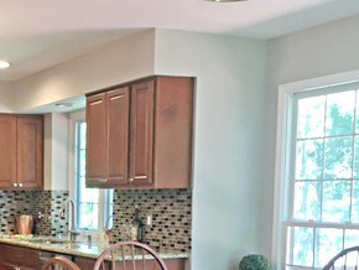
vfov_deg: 22.3
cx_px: 30
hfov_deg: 28.9
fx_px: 664
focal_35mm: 64
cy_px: 250
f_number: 2.2
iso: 64
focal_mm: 4.2
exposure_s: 1/30
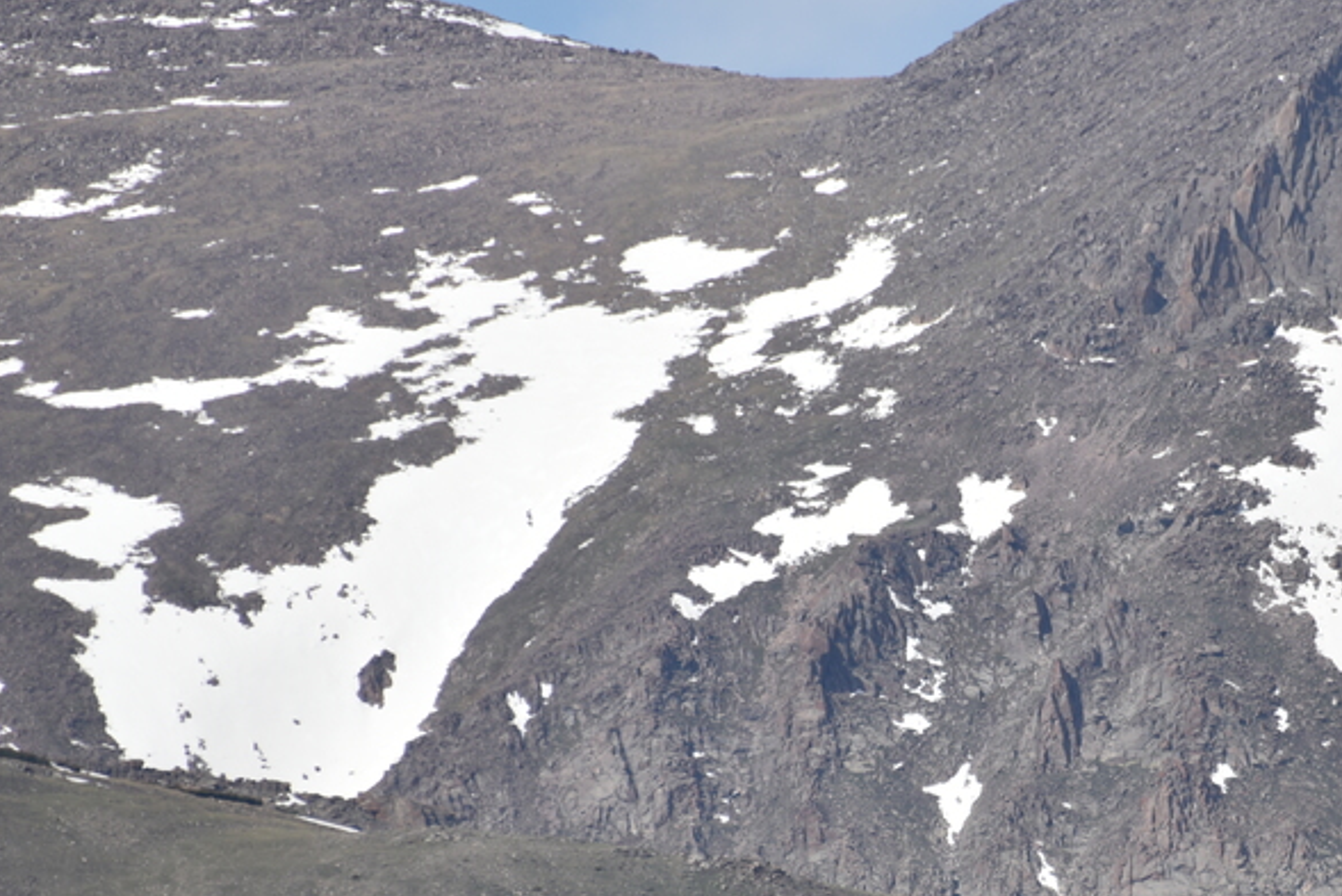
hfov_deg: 3.2
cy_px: 645
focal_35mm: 652
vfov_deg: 2.1
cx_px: 996
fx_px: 24310
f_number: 7.1
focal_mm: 300
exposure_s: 1/640
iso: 100
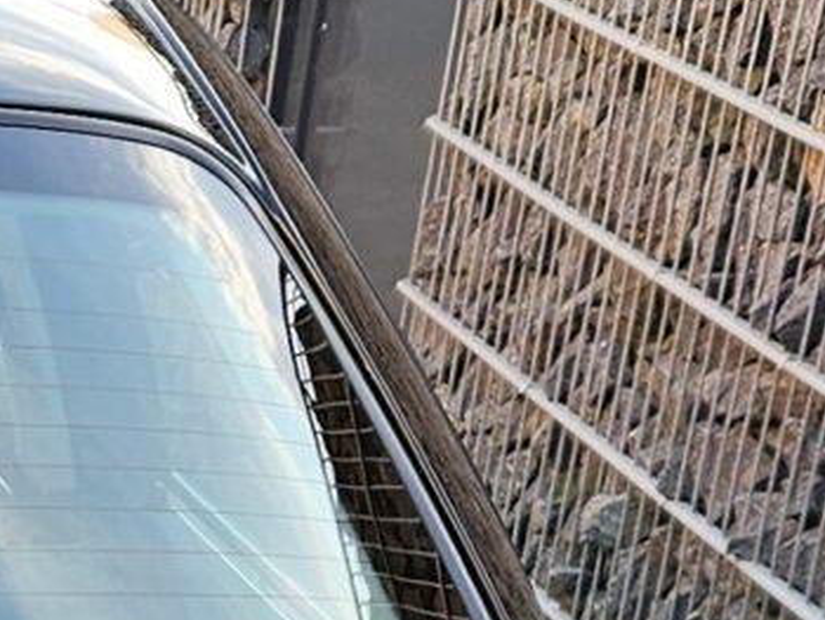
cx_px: -910
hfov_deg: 10.6
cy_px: 1777
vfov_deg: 7.8
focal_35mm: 168
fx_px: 4007
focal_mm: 5.4
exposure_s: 1/100
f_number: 1.8
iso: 32
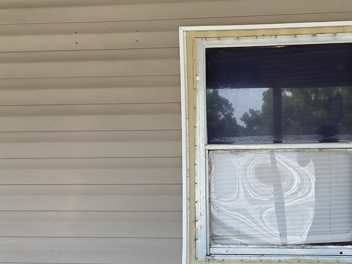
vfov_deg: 36.6
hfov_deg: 45.6
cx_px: 277
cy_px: 163
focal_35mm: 39
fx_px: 397
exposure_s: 1/120
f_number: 1.9
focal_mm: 2.2
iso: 64
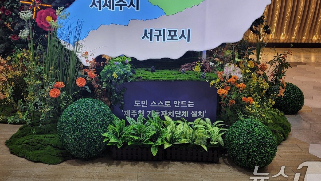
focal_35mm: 33
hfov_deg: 59.4
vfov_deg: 35.1
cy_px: 55
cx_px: 144
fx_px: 281
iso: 50
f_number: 1.8
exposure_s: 1/120
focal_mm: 5.4
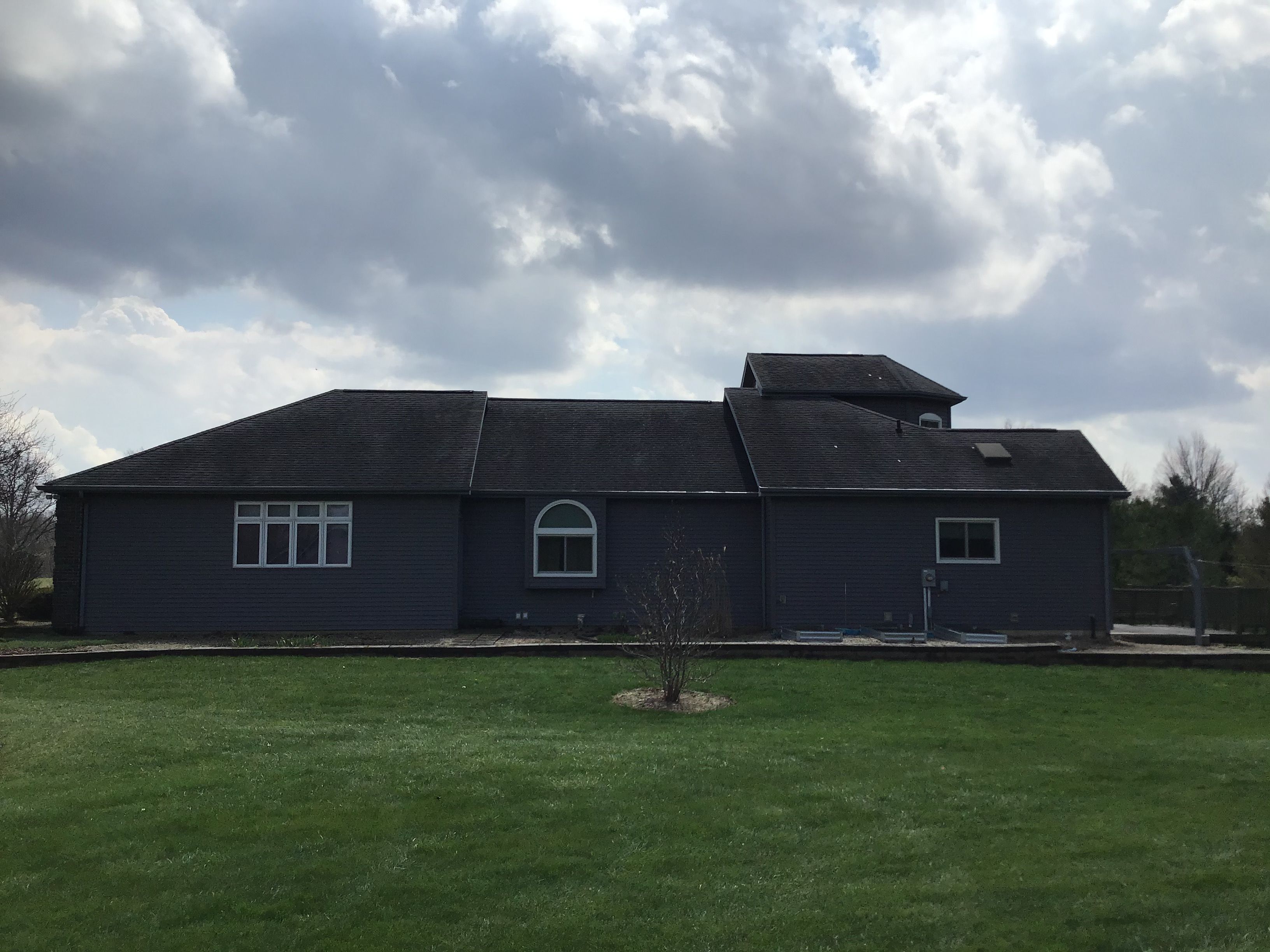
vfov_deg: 45.4
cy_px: 476
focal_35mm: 31
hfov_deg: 58.4
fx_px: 1137
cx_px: 635
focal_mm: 3.3
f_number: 2.4
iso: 25
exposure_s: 1/2809
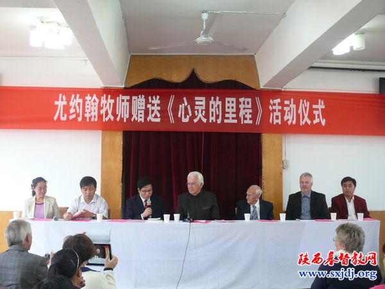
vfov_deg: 36.0
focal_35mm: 40
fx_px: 445
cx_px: 192
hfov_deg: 46.8
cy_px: 144
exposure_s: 1/25
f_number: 2.8
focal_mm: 8.2
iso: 200
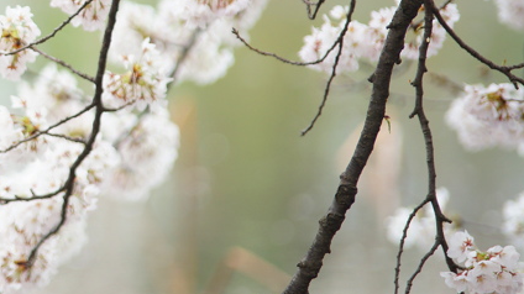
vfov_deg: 2.4
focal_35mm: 506
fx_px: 7027
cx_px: -91
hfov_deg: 4.3
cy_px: -27
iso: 320
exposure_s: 1/250
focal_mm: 200
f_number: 3.2
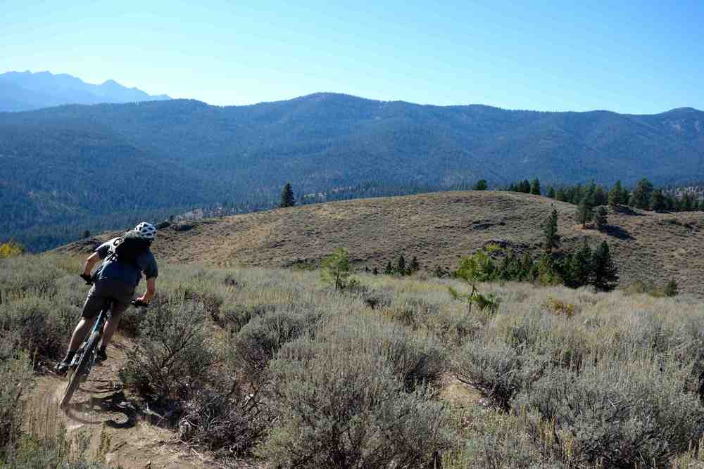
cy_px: 234
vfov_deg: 36.0
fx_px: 724
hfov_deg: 51.9
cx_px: 352
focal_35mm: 37
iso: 125
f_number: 5.6
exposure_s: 1/320
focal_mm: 13.75
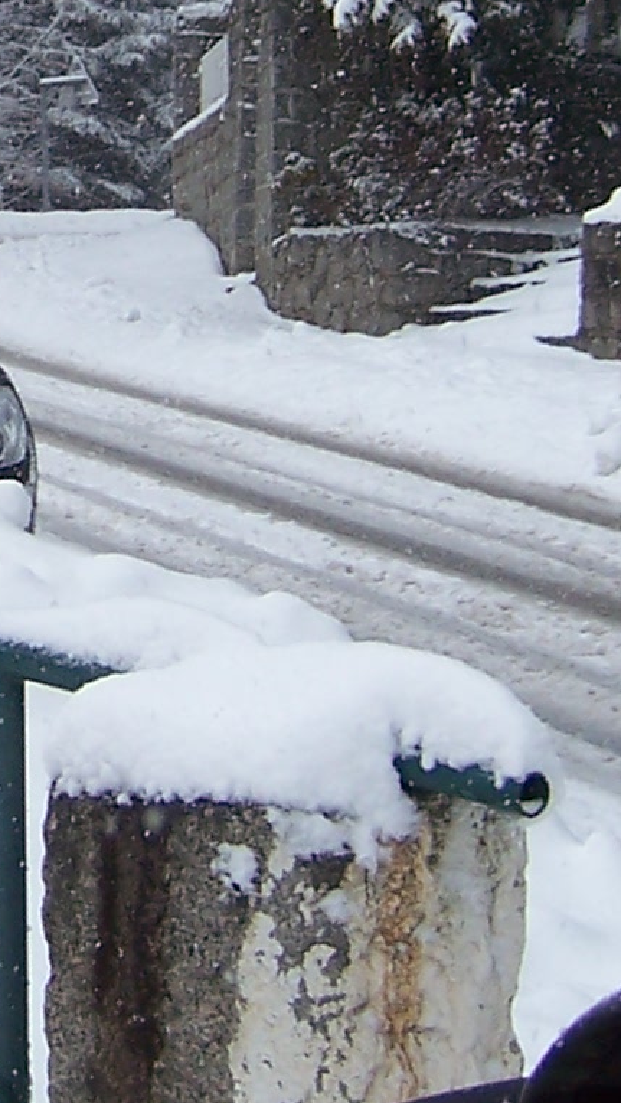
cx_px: -290
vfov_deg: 15.8
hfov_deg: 9.0
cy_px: -104
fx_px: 3859
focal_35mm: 132
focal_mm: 6.2
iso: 80
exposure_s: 1/320
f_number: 2.8
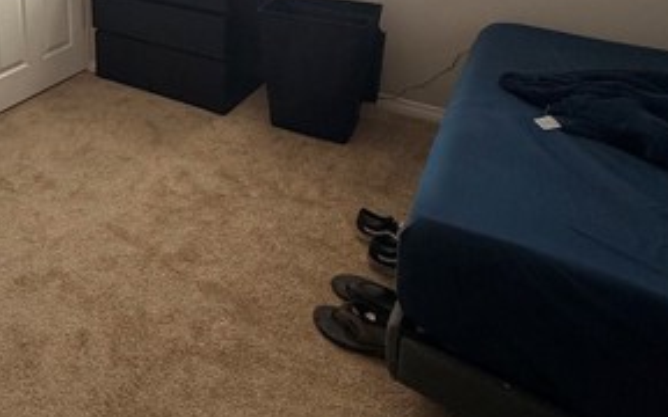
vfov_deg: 33.8
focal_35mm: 33
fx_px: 601
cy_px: -30
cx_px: 146
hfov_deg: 54.7
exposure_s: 1/155
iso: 64
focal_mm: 2.22
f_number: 2.2
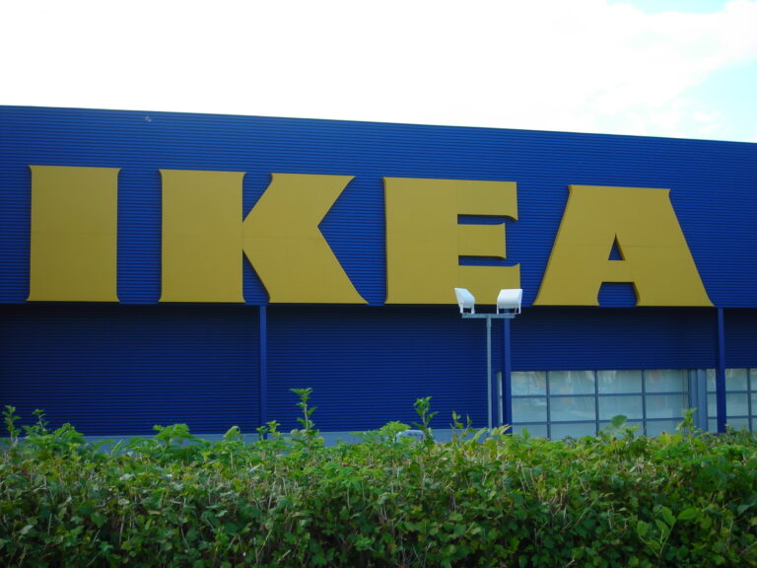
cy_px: 284
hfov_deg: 34.9
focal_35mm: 55
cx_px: 378
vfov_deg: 26.6
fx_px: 1203
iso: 50
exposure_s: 1/137
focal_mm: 9.1
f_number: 3.6
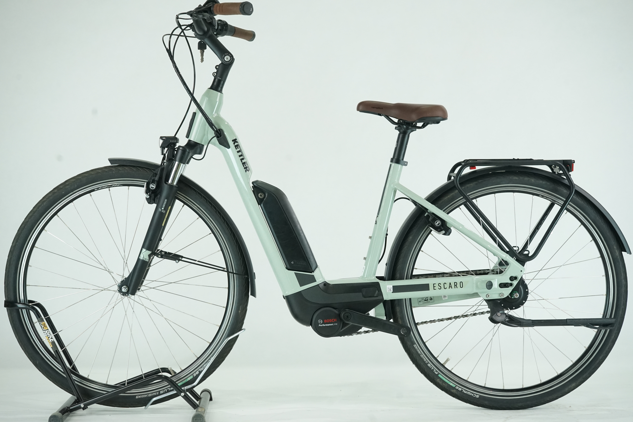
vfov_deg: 22.6
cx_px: 316
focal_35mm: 60
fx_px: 1055
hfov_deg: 33.4
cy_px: 211
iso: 2500
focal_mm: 60
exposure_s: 1/200
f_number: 8
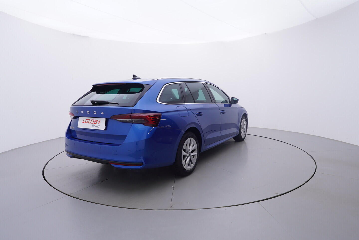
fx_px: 225
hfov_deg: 77.3
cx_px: 180
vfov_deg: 56.2
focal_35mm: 22
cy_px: 120
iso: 200
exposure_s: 1/80
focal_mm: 15
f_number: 5
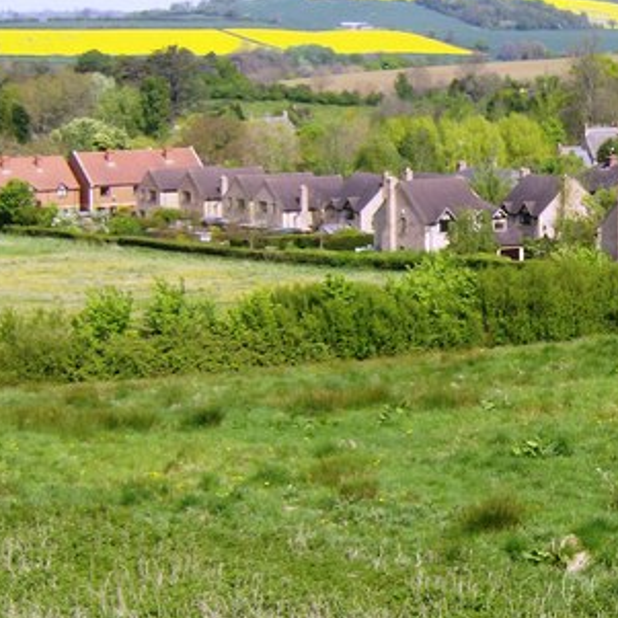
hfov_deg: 16.2
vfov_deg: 16.6
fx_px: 2121
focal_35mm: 105
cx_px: 643
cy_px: 338
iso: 100
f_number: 5.6
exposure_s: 1/401
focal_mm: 9.3
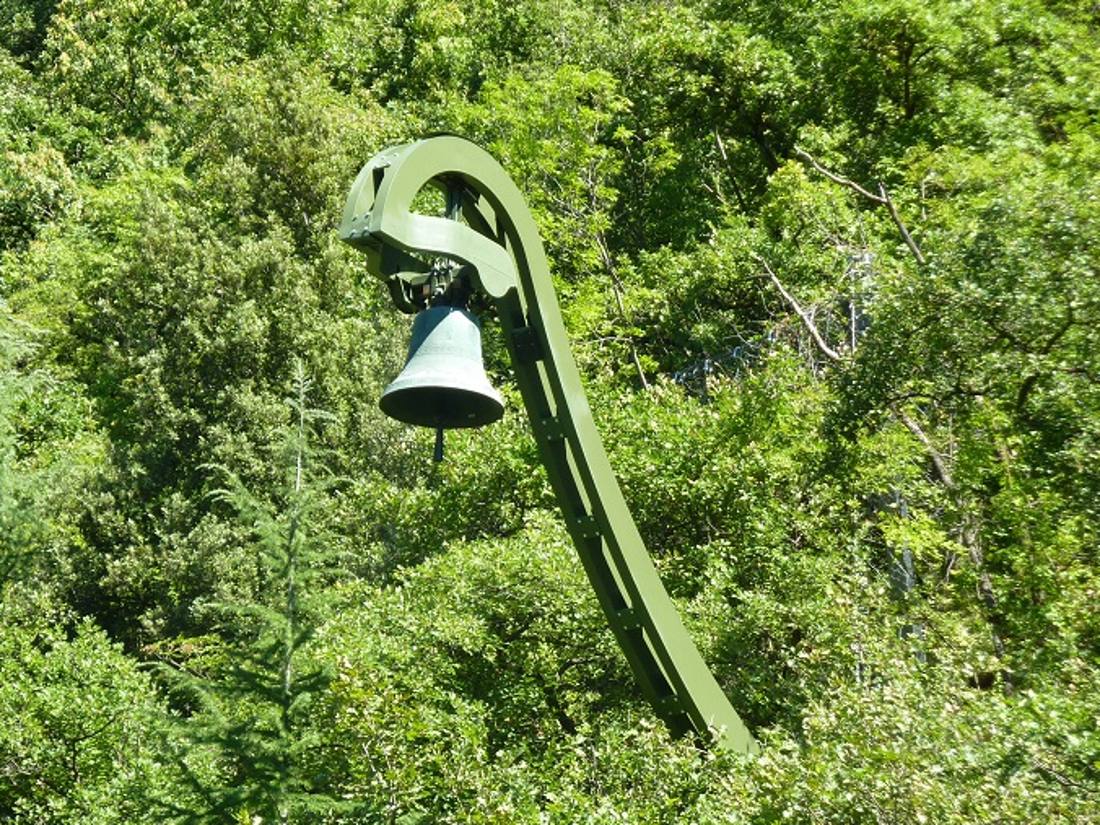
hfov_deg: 9.9
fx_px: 6355
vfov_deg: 7.4
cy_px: 426
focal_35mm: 200
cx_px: 469
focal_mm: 27.8
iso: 80
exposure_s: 1/125
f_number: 4.5
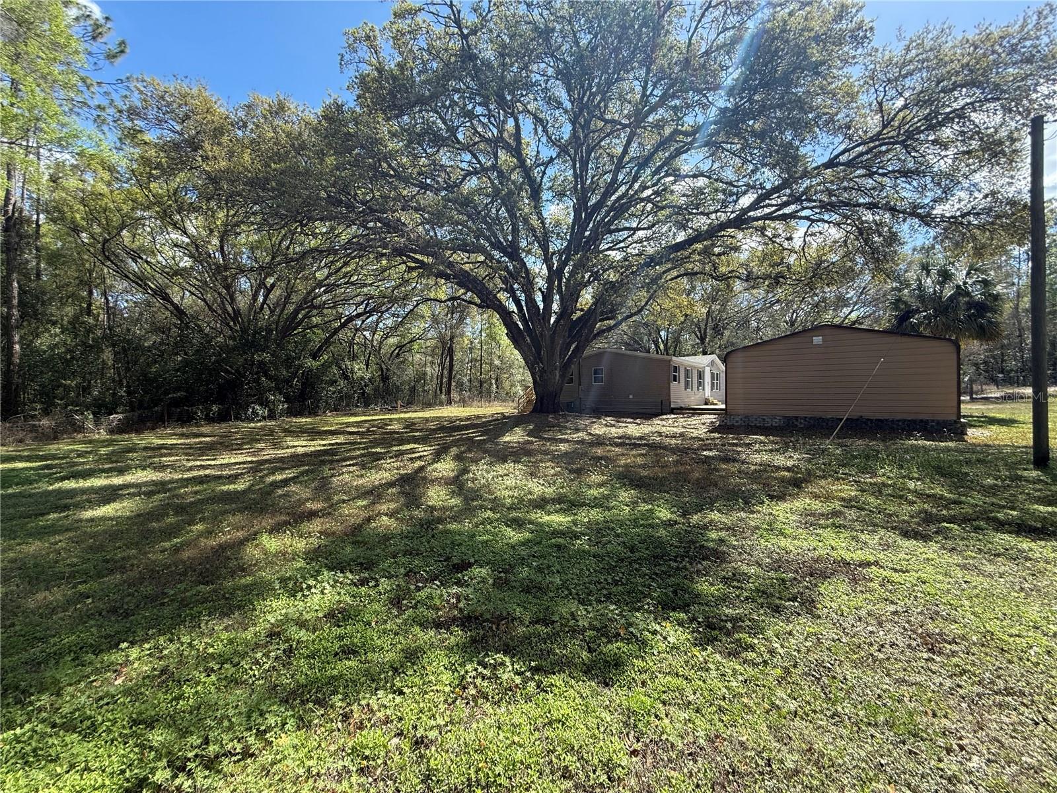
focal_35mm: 14
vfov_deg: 85.7
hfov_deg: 102.1
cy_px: 396
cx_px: 528
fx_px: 427
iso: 64
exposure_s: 1/579
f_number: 2.2
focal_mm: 2.22
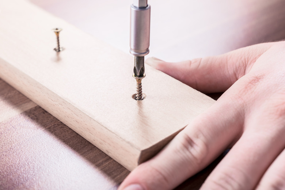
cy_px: 95
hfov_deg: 33.4
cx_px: 142
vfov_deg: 22.6
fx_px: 475
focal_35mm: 60
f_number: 6.3
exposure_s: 1/125
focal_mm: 40
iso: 100
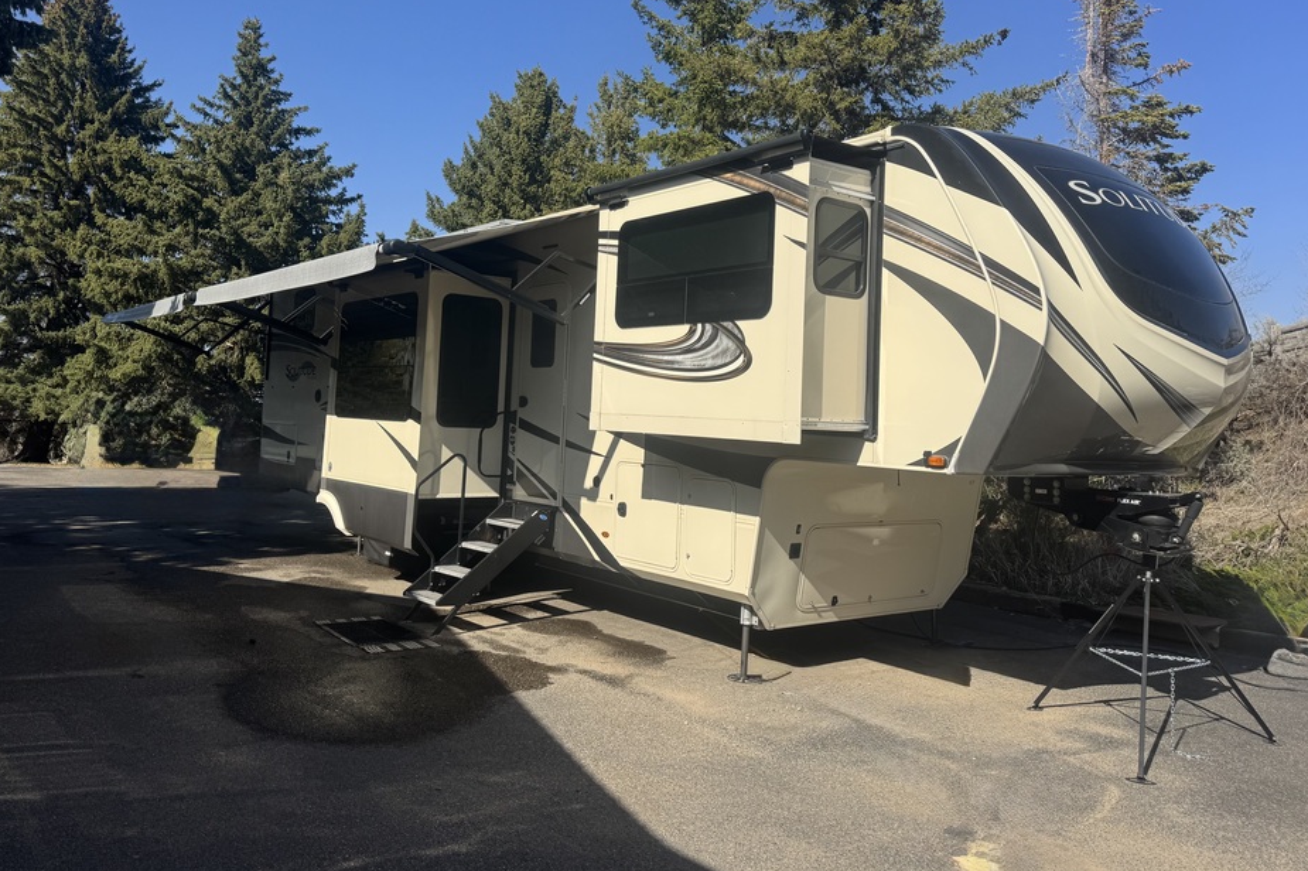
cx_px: 633
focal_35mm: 27
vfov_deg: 47.7
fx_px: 981
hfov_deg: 67.4
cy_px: 355
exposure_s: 1/4950
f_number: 1.78
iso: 80
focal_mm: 6.76
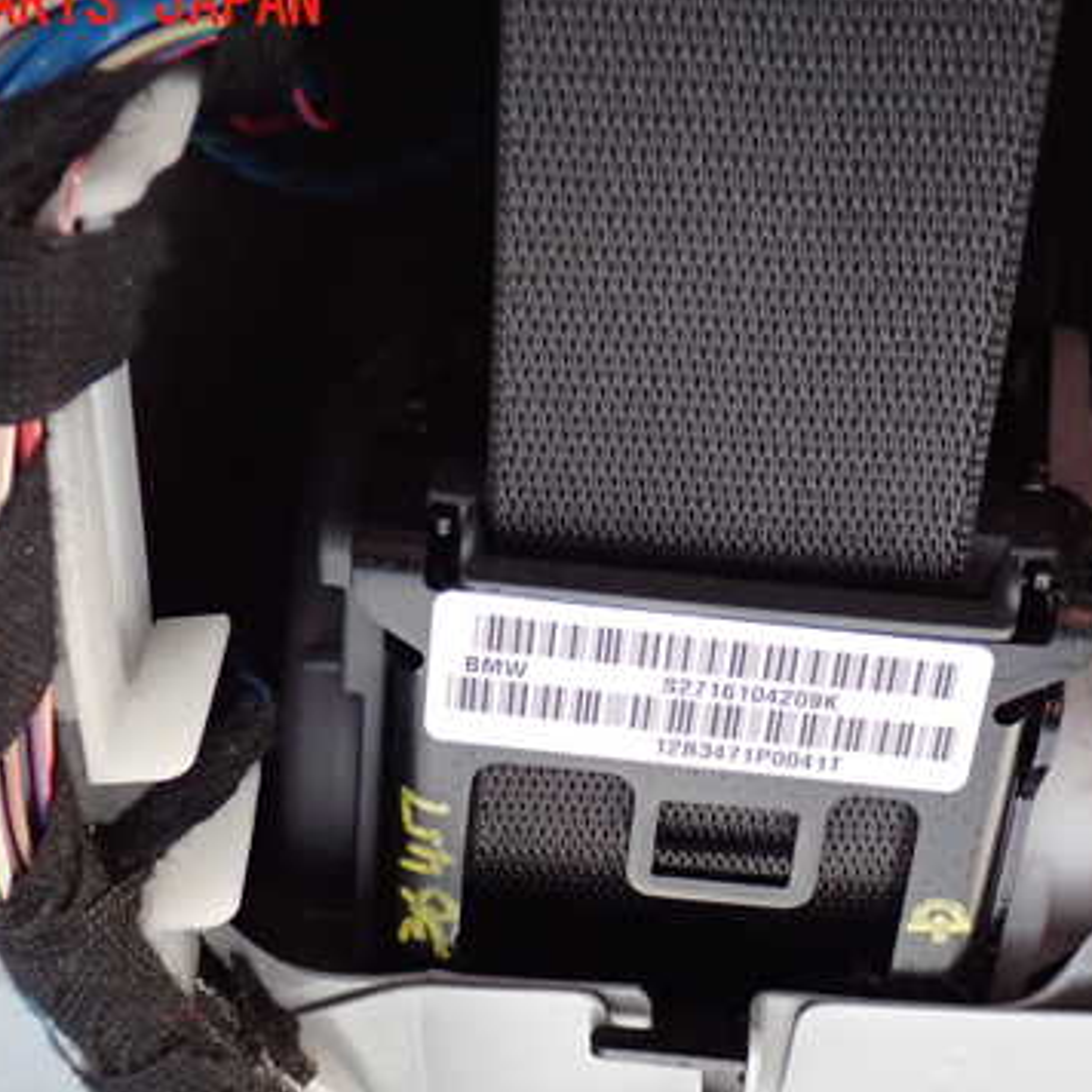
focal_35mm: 70
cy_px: 656
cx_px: 684
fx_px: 2498
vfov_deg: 24.6
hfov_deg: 24.6
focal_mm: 8.4
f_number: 3.1
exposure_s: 1/50
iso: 500
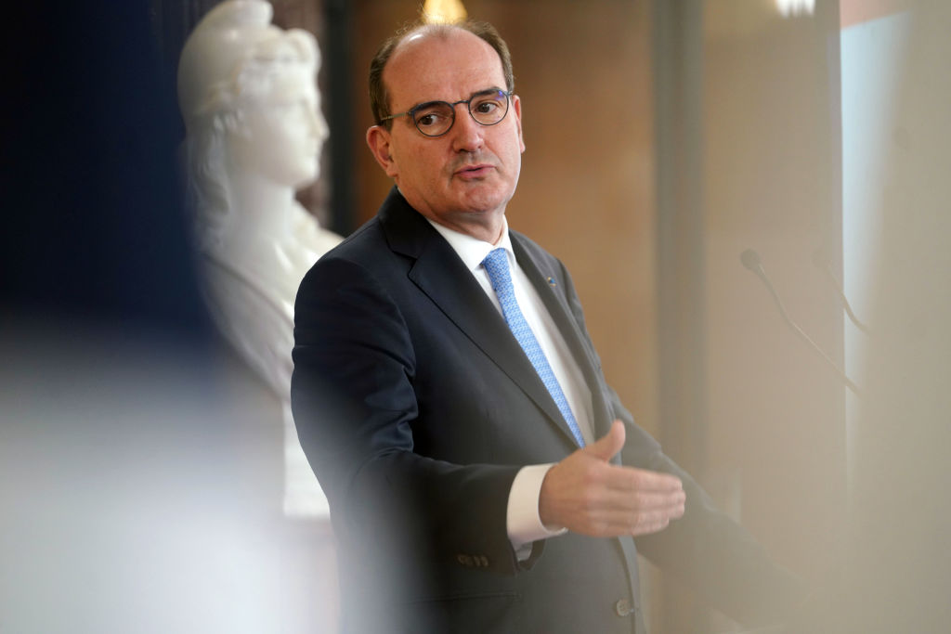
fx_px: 4993
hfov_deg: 10.9
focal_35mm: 189
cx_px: 476
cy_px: 317
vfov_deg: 7.3
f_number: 2.8
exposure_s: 1/200
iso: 1250
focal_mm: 189
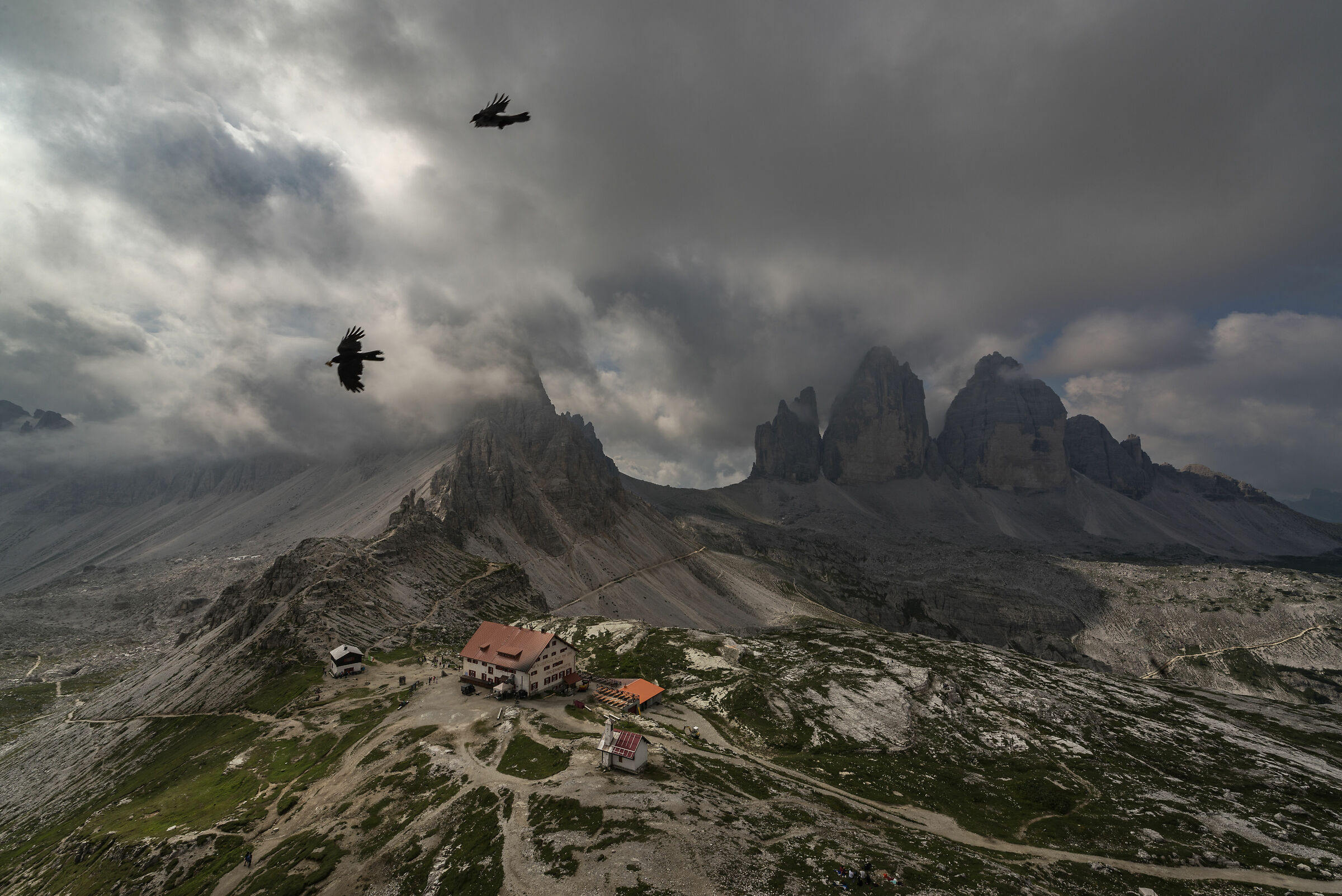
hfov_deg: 104.2
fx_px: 522
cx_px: 671
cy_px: 448
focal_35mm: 14
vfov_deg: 81.3
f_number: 14
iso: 100
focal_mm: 14
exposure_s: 1/400
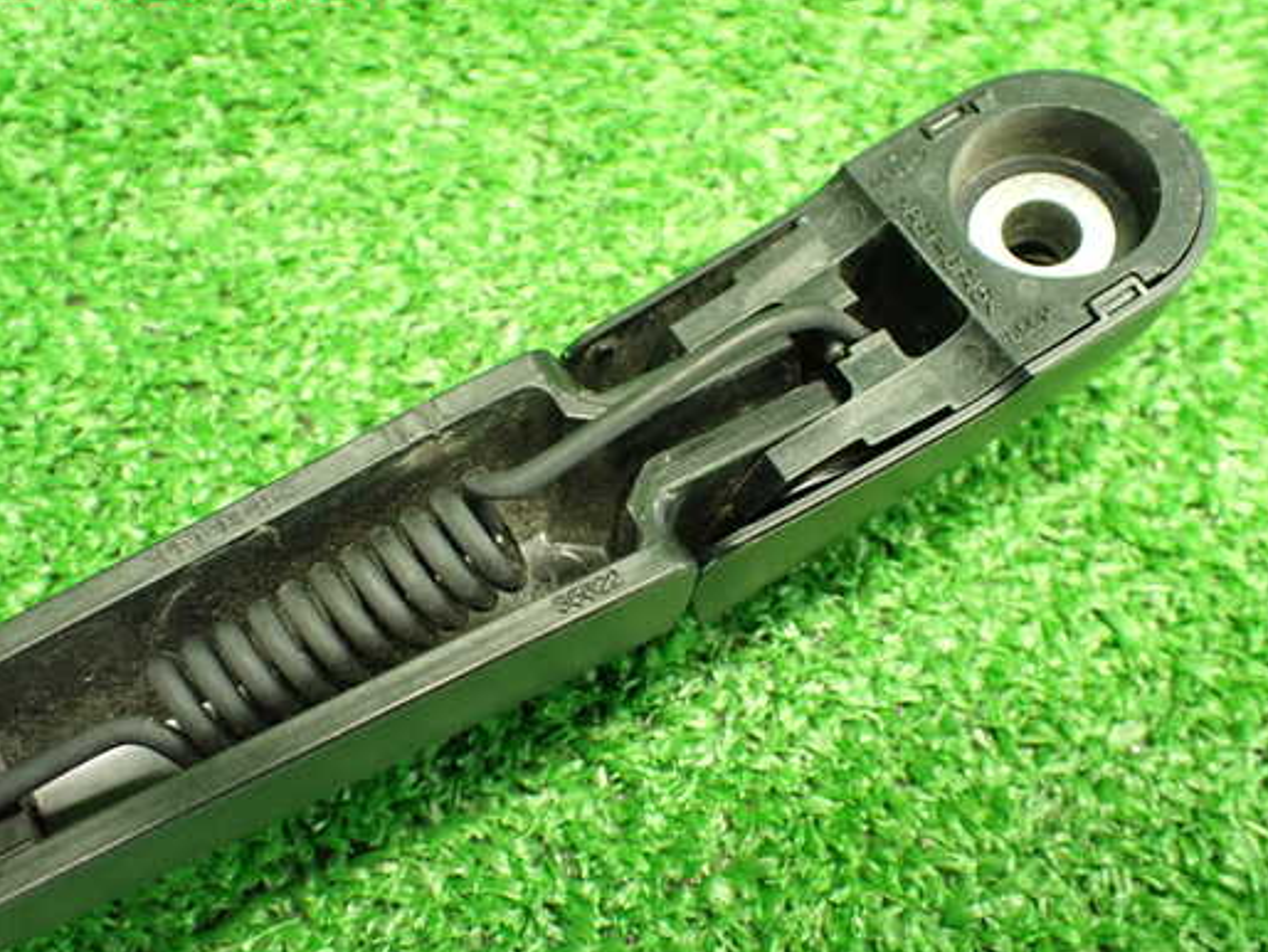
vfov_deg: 40.7
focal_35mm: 35
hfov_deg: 52.6
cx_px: 656
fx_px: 1283
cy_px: 506
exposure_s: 1/50
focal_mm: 5.4
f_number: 2.3
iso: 800
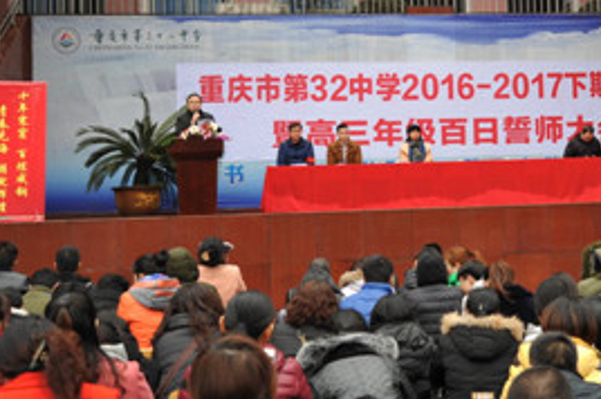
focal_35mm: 66
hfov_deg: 30.1
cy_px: 113
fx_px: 1100
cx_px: 449
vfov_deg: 20.4
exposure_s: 1/80
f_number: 4
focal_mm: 31
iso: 200
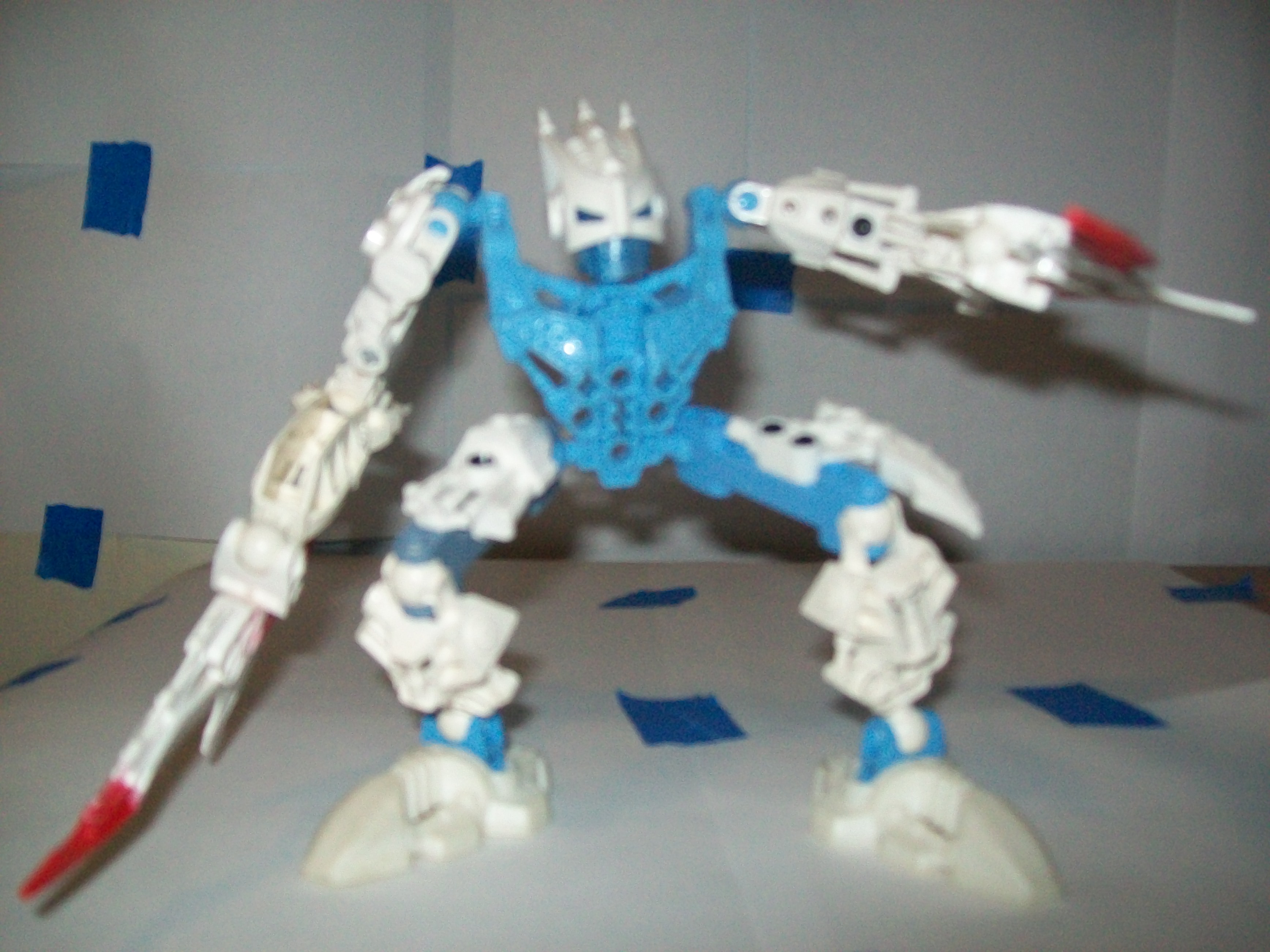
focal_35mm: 36
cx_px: 635
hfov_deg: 51.4
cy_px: 476
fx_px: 1321
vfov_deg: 39.7
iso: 200
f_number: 2.7
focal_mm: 6
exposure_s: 1/125
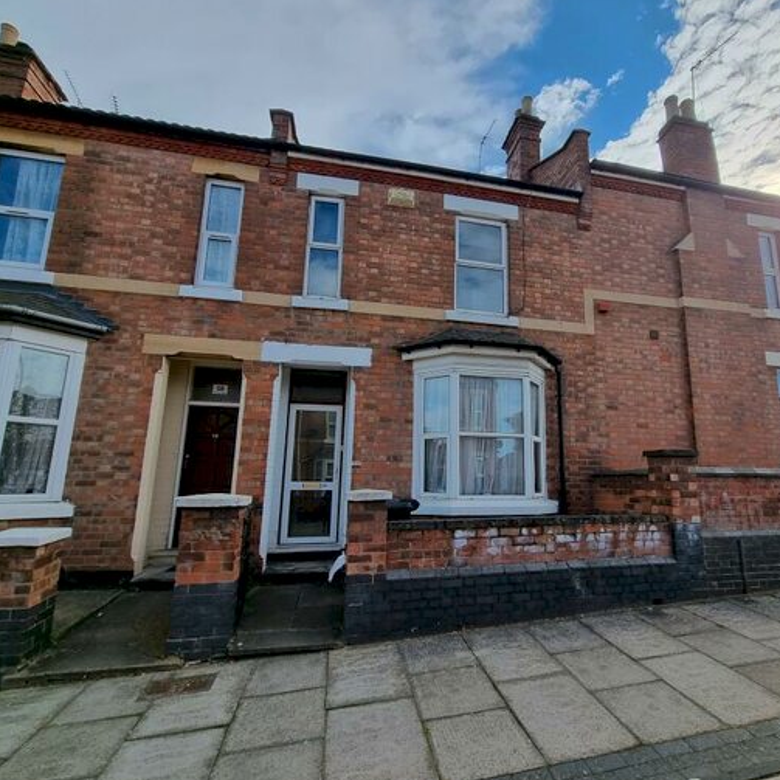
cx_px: 440
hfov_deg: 87.0
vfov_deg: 87.4
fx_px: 408
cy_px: 392
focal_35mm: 16
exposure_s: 1/1432
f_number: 2.2
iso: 50
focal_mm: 2.2
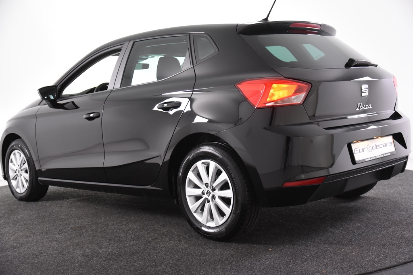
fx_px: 533
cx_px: 206
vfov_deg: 29.0
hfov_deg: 42.3
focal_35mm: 46
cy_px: 138
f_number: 4
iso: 1600
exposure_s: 1/60
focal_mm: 31
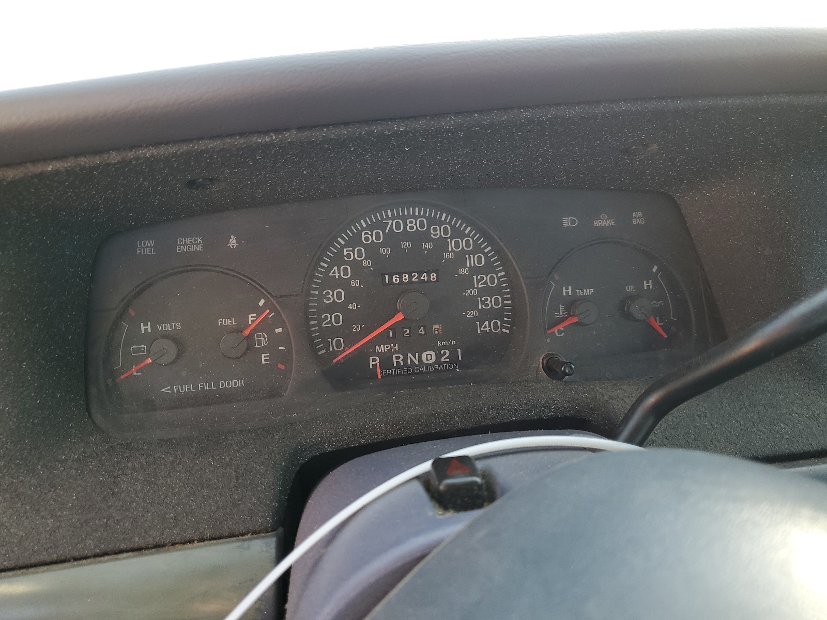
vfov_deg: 53.1
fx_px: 621
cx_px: 414
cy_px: 310
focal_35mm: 26
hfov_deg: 67.3
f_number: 1.5
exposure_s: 1/120
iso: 54
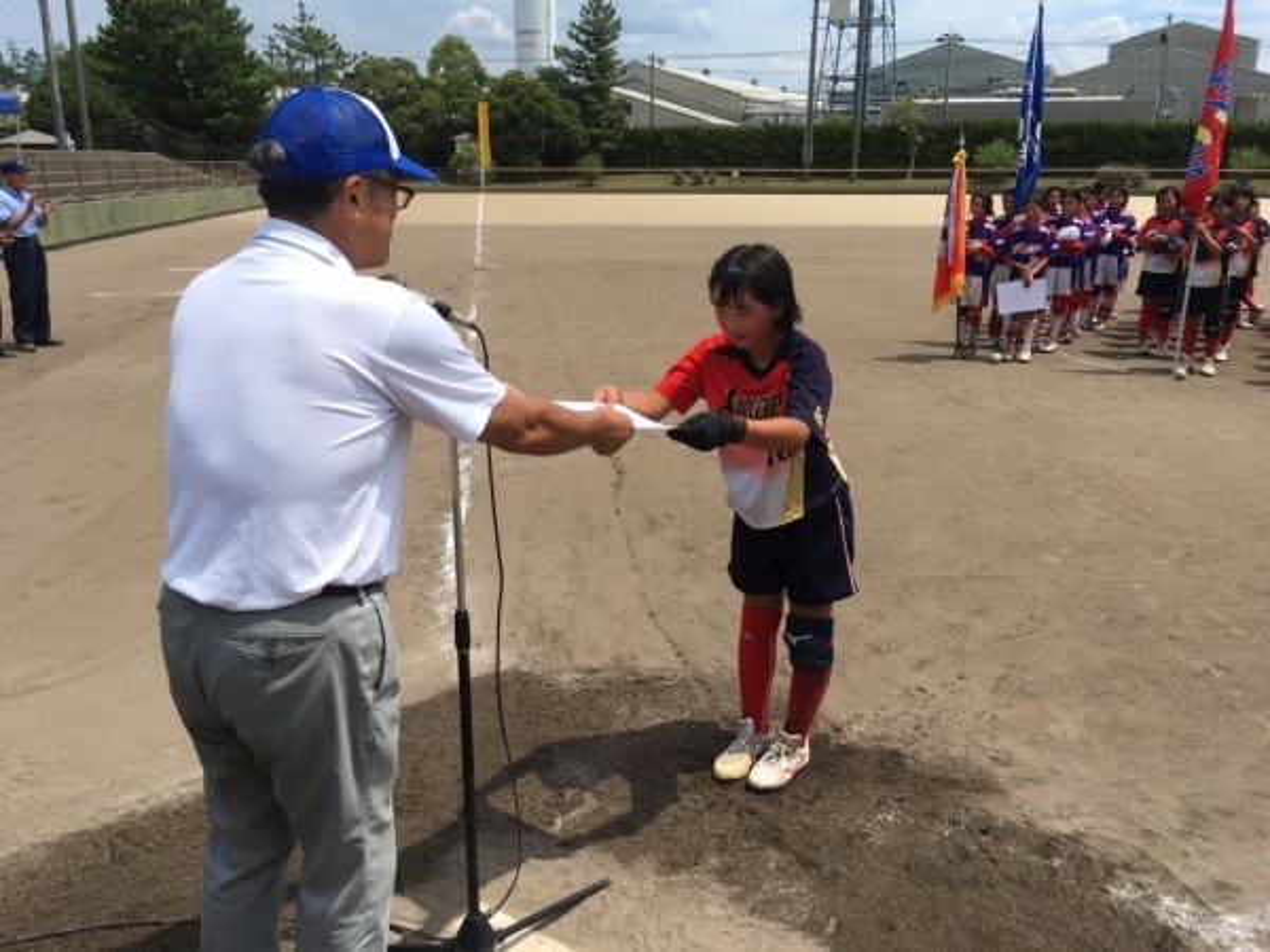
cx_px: 635
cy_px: 476
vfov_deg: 48.2
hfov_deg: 61.7
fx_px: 1064
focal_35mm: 29
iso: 25
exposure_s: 1/2024
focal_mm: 4.15
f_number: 2.2
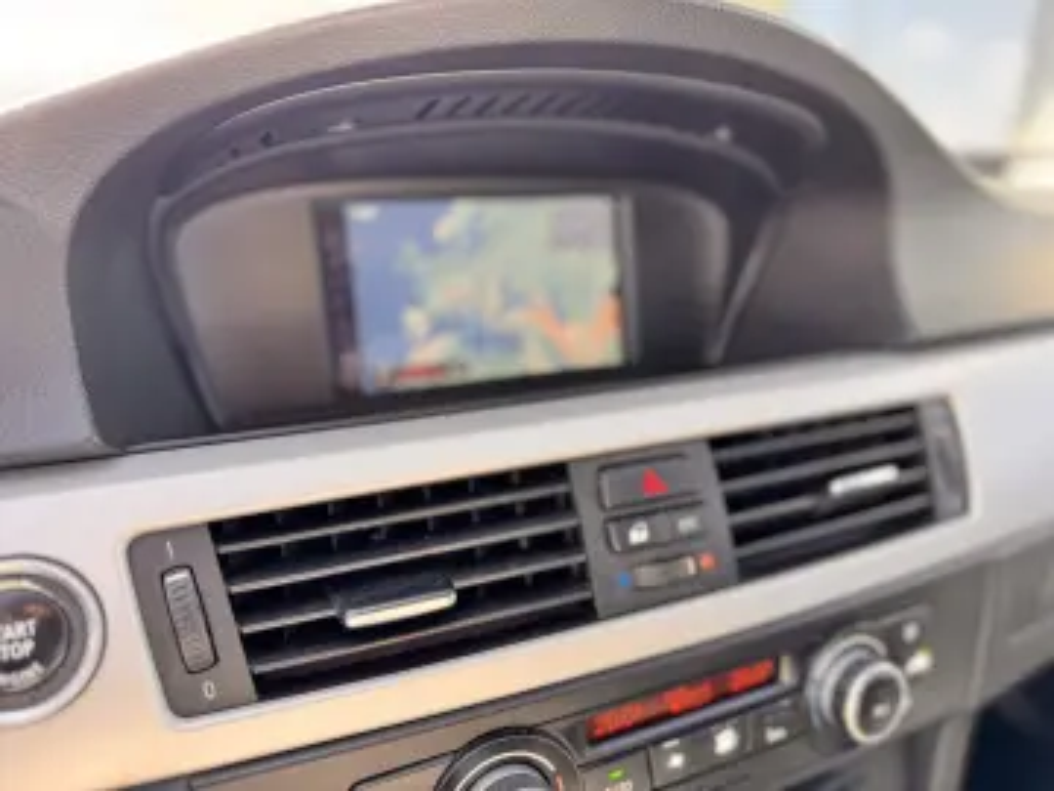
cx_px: 527
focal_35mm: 24
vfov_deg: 56.8
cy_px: 396
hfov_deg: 71.6
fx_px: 731
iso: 80
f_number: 1.78
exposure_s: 1/143
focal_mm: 6.76
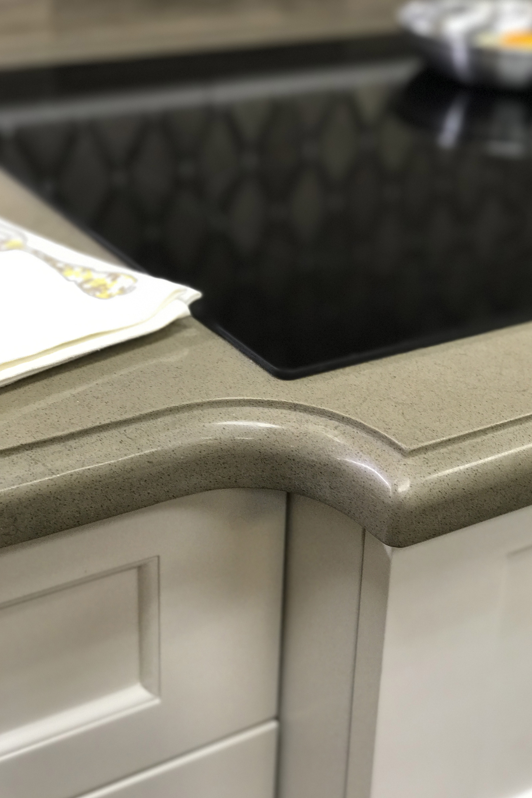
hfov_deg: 22.6
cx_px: 299
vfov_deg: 33.4
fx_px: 1330
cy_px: 399
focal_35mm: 60
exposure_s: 1/60
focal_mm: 6.6
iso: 160
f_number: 2.8
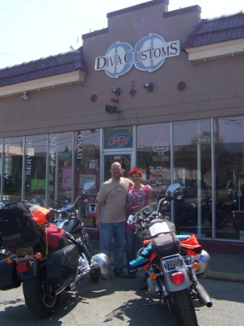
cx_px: 122
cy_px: 163
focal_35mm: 34
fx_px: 320
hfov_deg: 41.8
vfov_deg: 54.0
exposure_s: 1/350
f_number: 5.6
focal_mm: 5.6
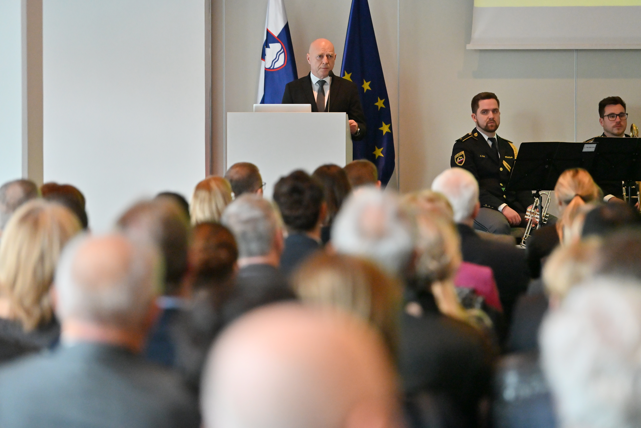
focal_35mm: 135
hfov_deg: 15.2
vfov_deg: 10.2
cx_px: 320
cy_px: 214
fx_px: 2404
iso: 4000
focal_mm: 135
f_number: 2.8
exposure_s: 1/500
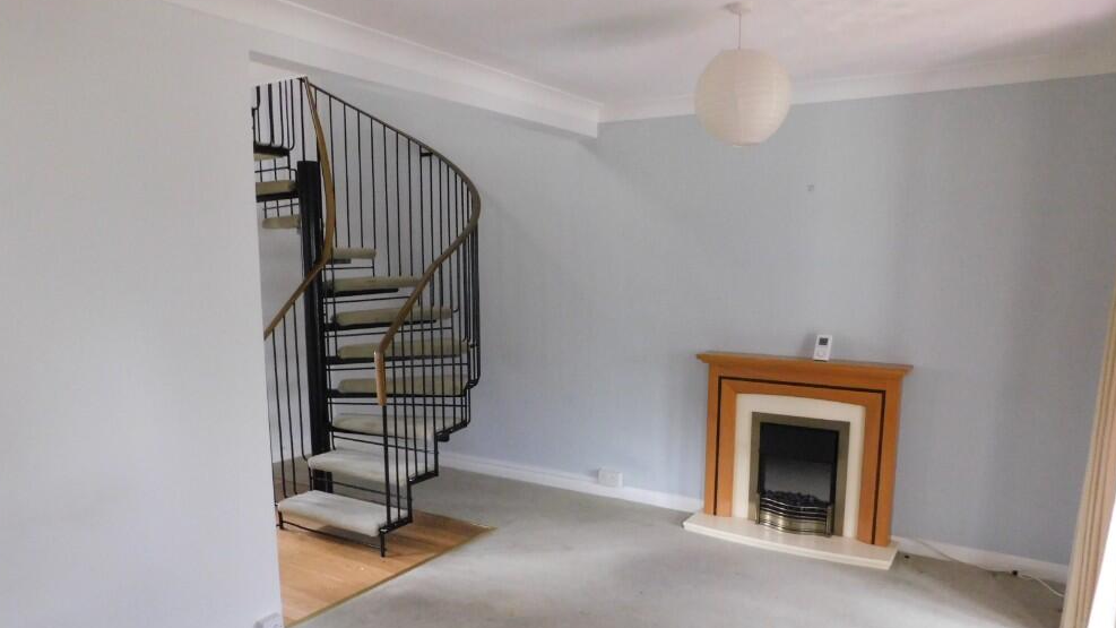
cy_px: 381
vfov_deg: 44.1
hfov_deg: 71.9
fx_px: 769
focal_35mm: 26
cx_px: 561
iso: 720
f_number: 3
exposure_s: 1/8
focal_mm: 4
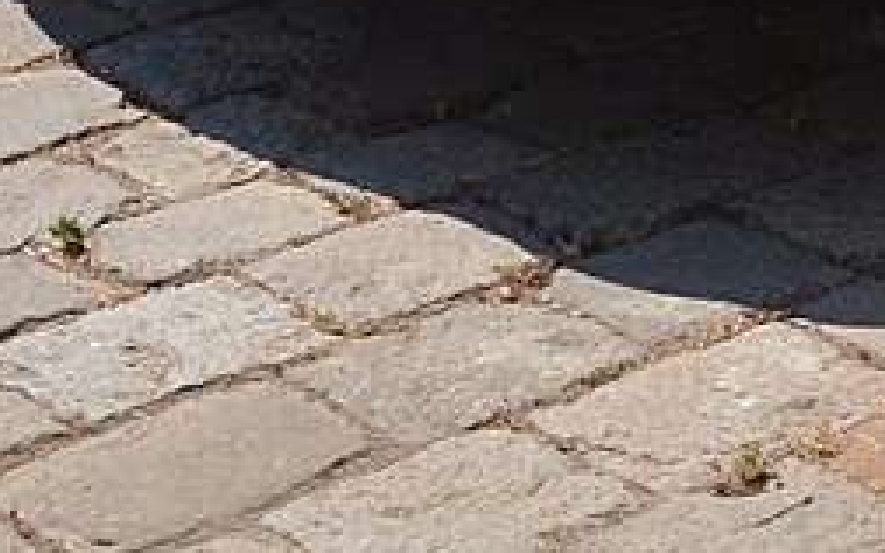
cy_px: -917
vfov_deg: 6.6
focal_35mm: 185
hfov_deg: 10.9
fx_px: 4461
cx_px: 1378
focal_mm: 24
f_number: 9
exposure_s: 1/200
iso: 100
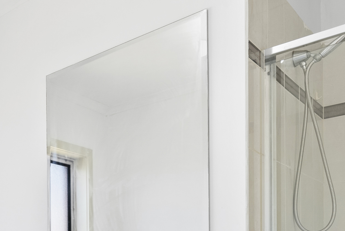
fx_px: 451
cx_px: -13
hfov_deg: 36.8
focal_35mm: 47
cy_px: 264
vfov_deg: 26.1
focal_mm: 14
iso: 400
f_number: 7.1
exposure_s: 1/3
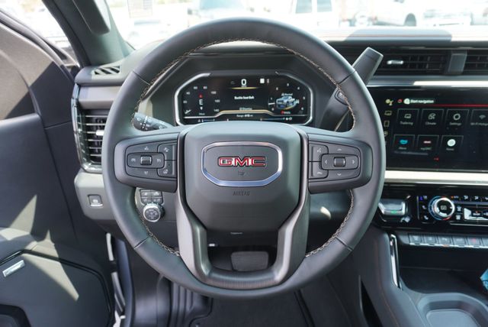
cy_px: 164
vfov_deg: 53.2
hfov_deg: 73.7
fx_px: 326
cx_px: 244
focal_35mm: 24
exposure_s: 1/60
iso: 100
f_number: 4
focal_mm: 16
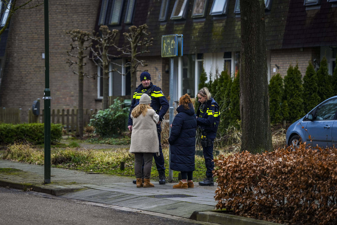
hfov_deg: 15.2
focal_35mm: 135
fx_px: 1264
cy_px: 112
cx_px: 168
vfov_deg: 10.2
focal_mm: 135
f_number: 2.8
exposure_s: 1/500
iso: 640
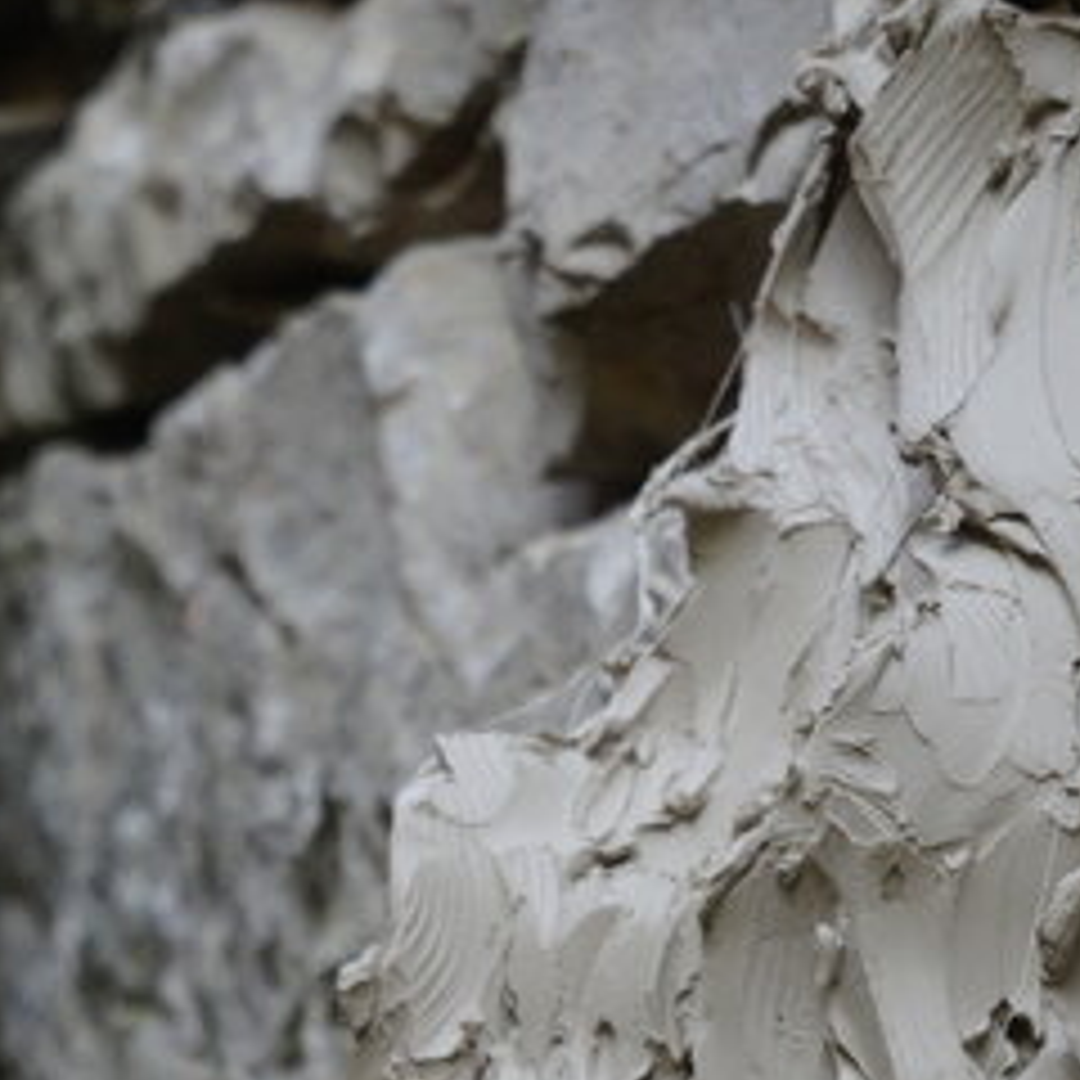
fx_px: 10519
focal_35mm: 298
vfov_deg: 5.8
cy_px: 1562
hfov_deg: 5.8
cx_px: -266
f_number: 5.6
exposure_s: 1/100
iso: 400
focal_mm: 70
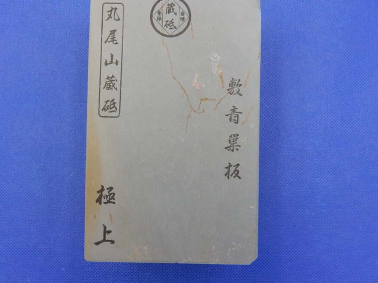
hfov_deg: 61.5
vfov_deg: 48.2
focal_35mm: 29
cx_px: 169
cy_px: 128
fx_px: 317
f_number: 3.7
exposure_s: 1/60
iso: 125
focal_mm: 4.5
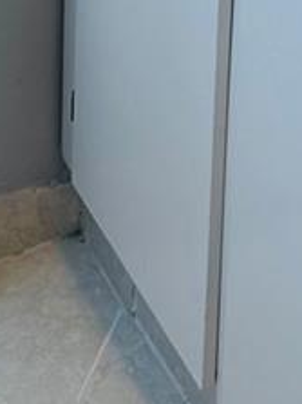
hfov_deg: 11.3
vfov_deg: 11.9
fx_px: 1502
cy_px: -611
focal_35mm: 129
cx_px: 358
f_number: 1.78
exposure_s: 1/166
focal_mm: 6.76
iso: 64
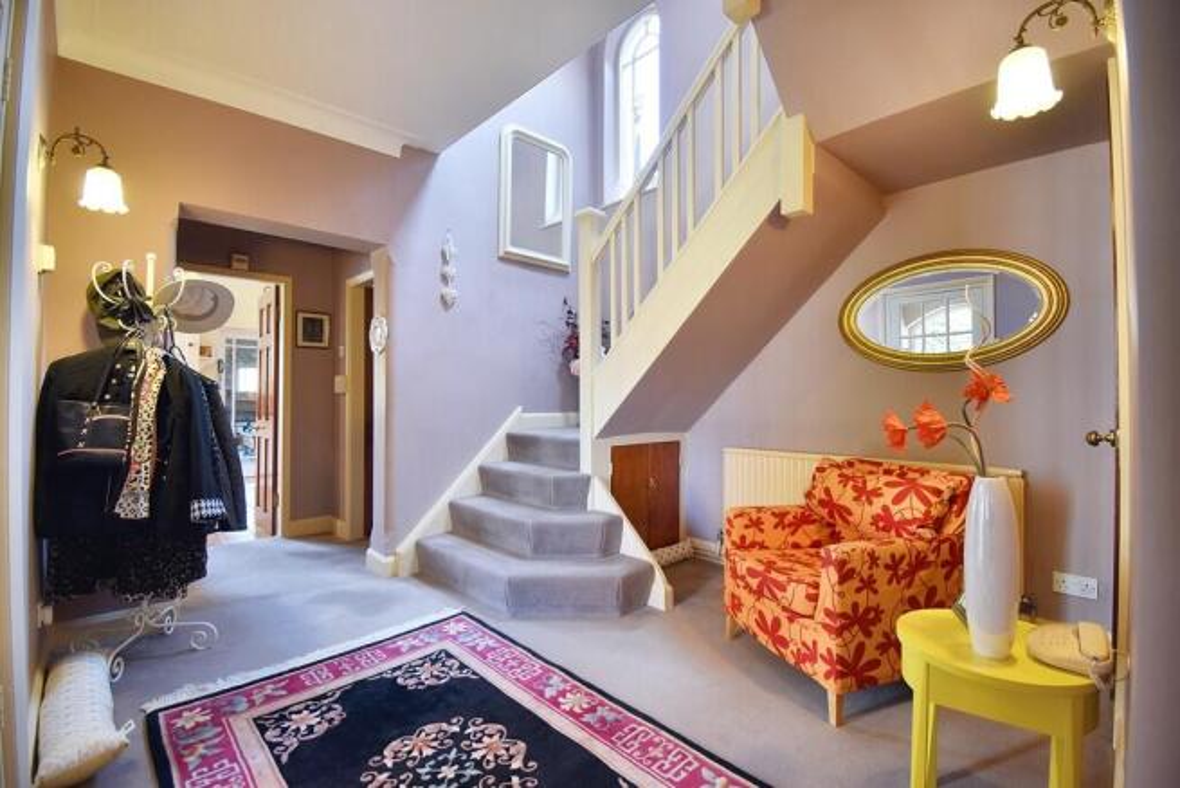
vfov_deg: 77.4
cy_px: 394
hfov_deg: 100.4
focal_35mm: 15
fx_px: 492
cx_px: 590
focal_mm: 10
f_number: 4.5
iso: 220
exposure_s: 1/15
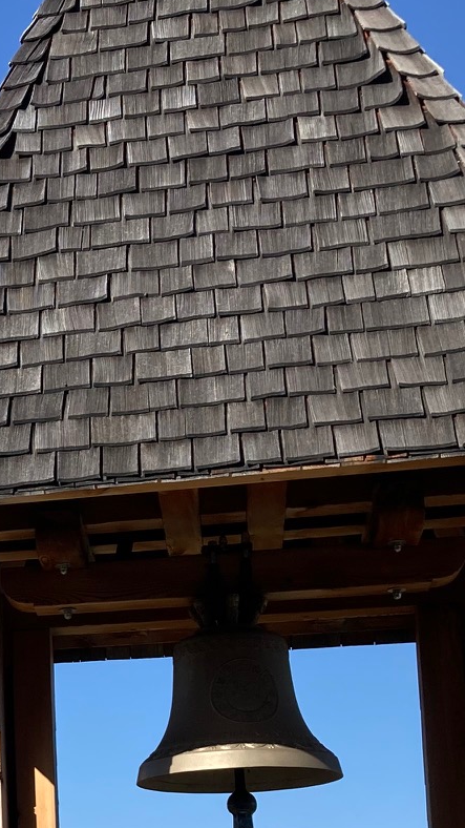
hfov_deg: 14.3
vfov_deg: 26.5
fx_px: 1710
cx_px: -257
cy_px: 703
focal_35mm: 78
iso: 20
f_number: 1.8
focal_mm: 3.99
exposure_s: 1/1736
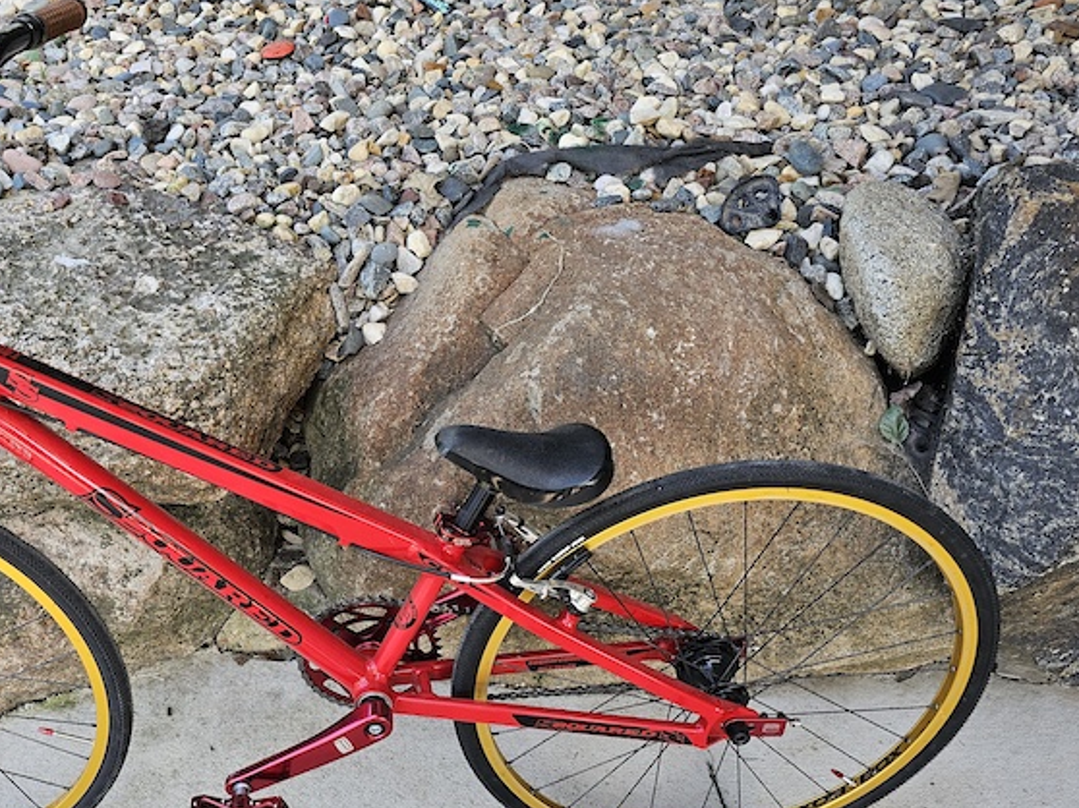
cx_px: 313
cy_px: 483
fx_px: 1028
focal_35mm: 33
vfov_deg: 42.7
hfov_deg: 53.6
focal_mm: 6.3
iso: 50
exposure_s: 1/180
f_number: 1.7
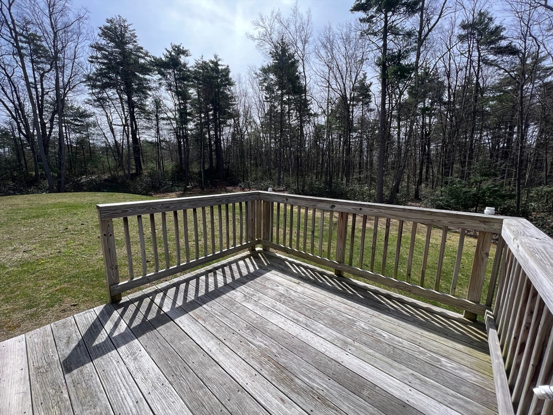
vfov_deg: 89.9
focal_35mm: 13
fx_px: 208
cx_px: 276
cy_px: 208
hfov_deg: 106.2
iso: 32
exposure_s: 1/911
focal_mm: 1.57
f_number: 1.8
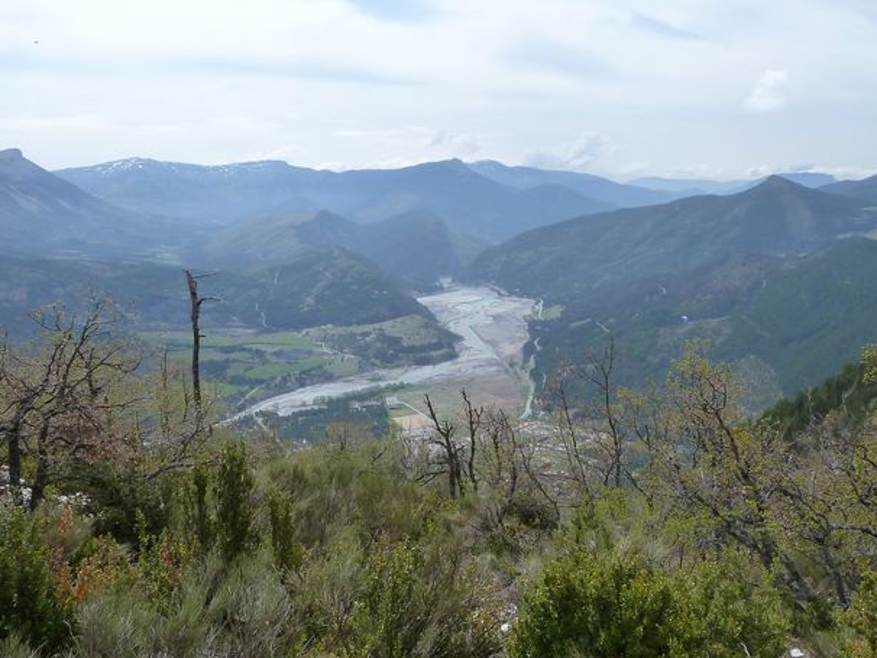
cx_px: 528
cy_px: 330
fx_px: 836
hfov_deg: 54.9
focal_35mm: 33
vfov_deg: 43.0
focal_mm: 4.1
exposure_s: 1/500
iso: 125
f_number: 5.6
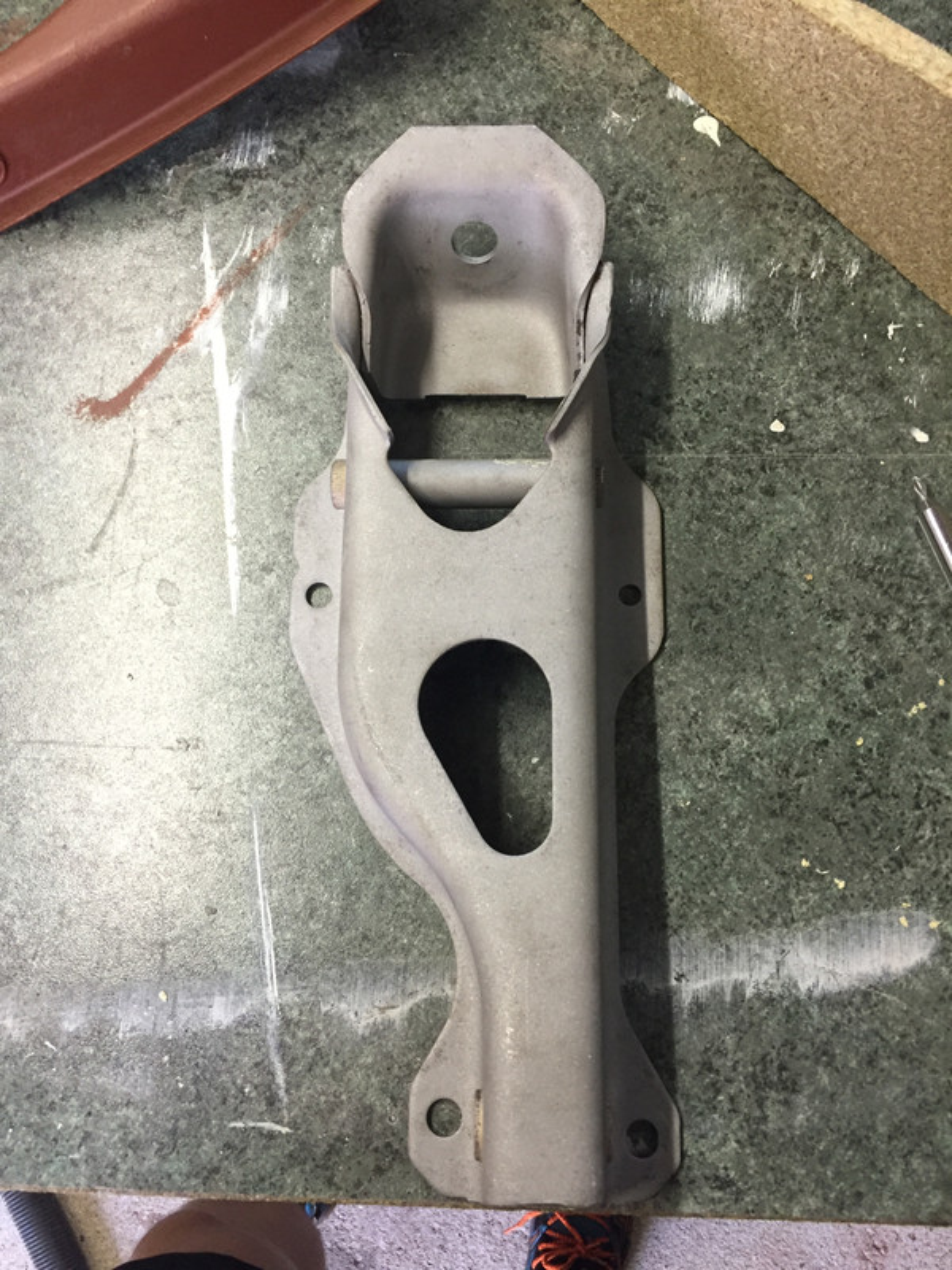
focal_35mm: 29
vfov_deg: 61.7
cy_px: 635
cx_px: 476
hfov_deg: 48.2
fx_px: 1063
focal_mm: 4.15
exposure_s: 1/33
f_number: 2.2
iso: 160
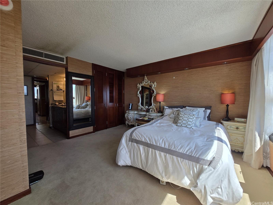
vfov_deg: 89.9
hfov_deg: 106.2
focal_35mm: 13
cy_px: 102
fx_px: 103
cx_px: 136
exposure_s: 1/154
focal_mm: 1.7
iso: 25
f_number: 2.2
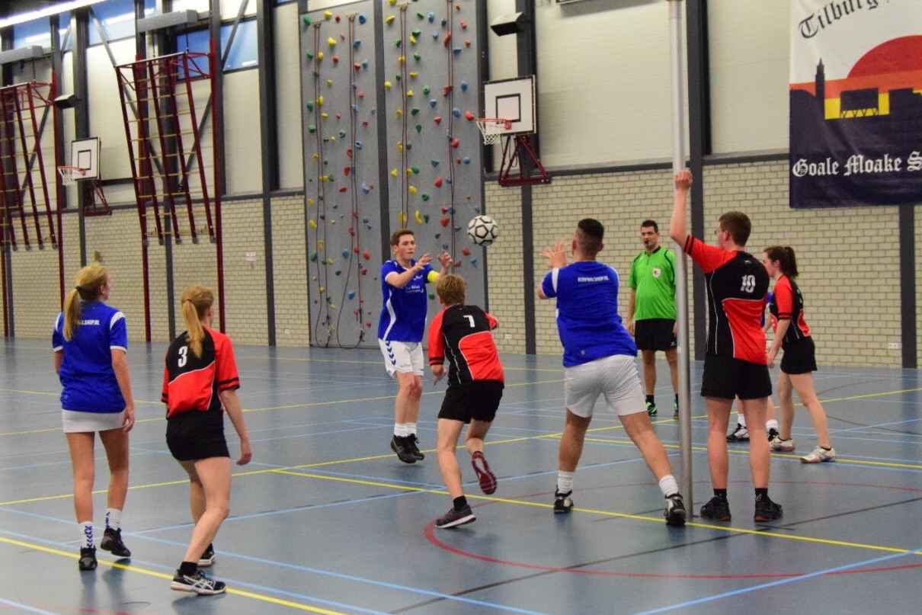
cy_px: 308
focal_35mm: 51
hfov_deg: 38.9
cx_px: 461
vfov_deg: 26.5
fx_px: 1306
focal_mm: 34
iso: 5000
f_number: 7.1
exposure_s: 1/200
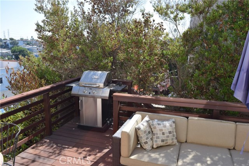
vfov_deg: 48.0
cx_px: 124
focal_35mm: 27
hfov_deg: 67.4
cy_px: 83
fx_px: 187
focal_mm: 18
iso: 200
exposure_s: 1/320
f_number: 8
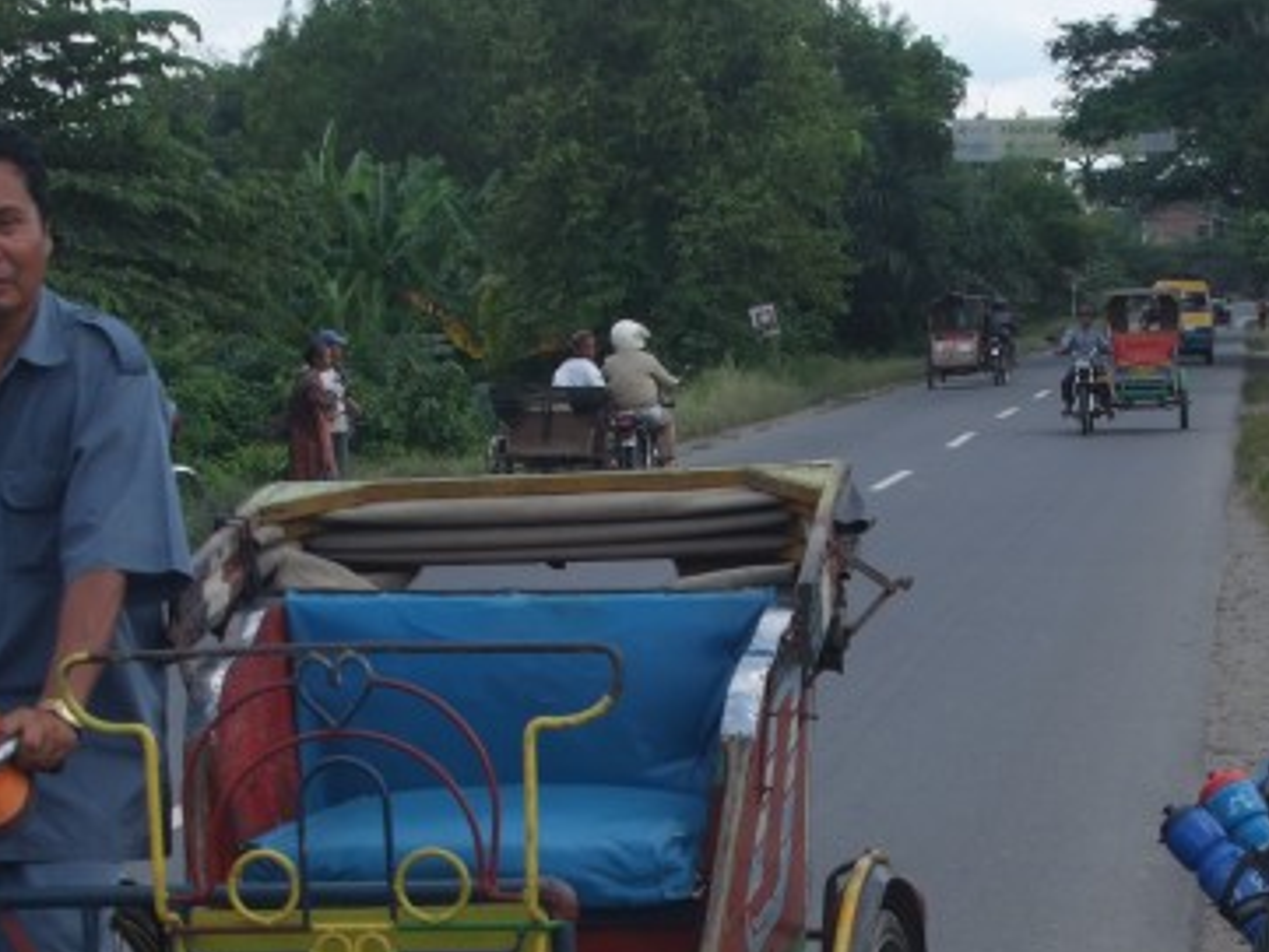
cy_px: 803
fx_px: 3814
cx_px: 847
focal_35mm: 104
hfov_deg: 18.8
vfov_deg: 14.1
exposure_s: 1/250
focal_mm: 26
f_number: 8
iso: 160
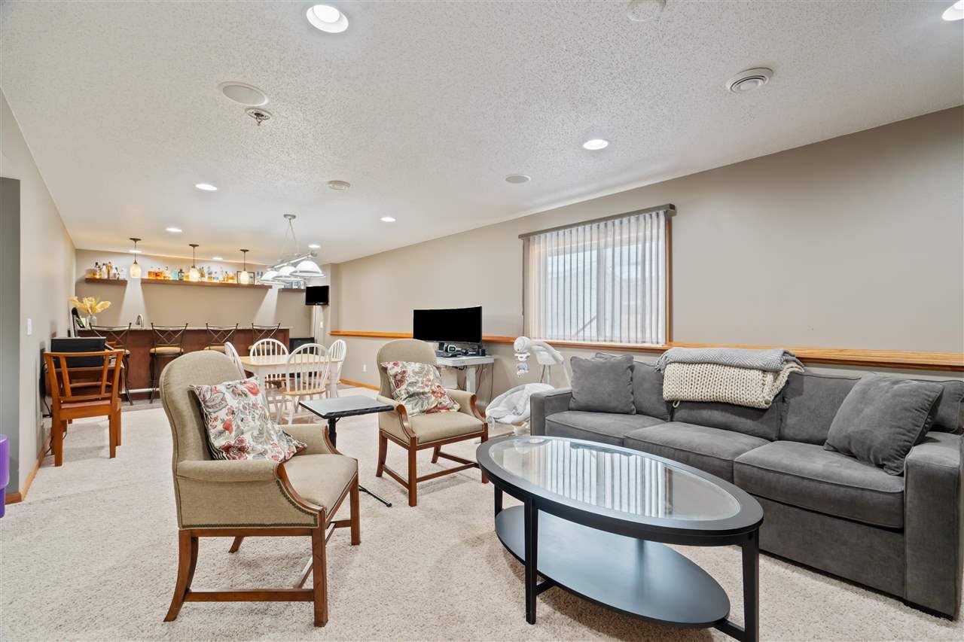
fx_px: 428
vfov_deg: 73.7
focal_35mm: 16
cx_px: 482
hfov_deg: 96.7
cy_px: 321
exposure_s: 1/2.5
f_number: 10
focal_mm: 16
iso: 400
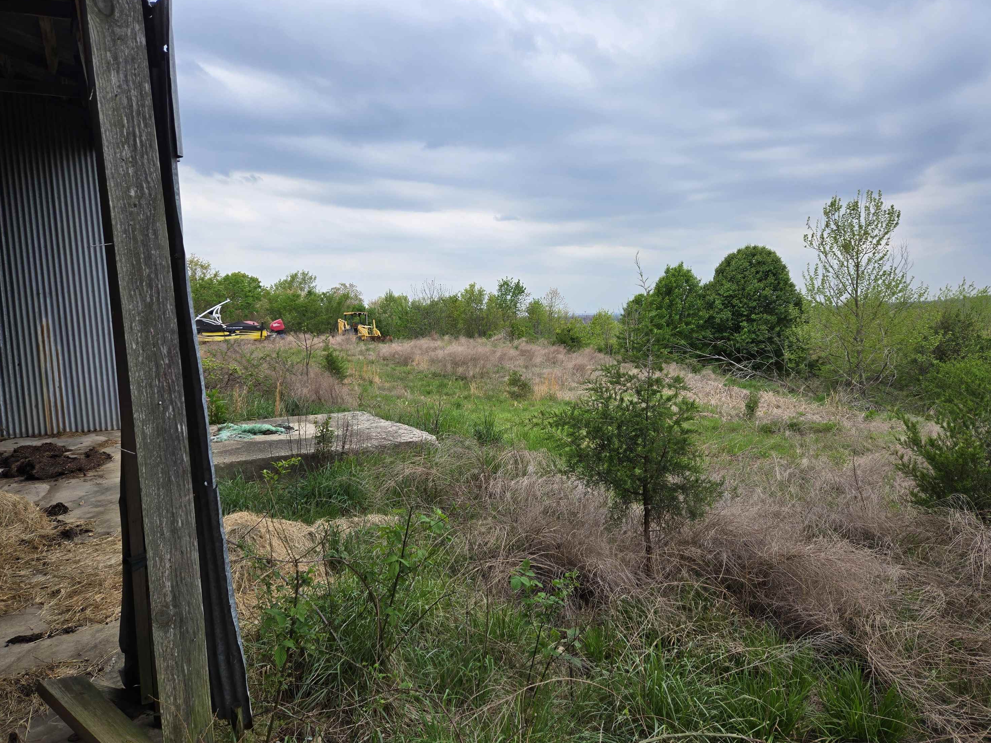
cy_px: 378
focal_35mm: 24
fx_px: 687
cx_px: 514
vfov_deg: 56.8
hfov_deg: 71.6
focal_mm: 5.4
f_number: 1.8
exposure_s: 1/300
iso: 25
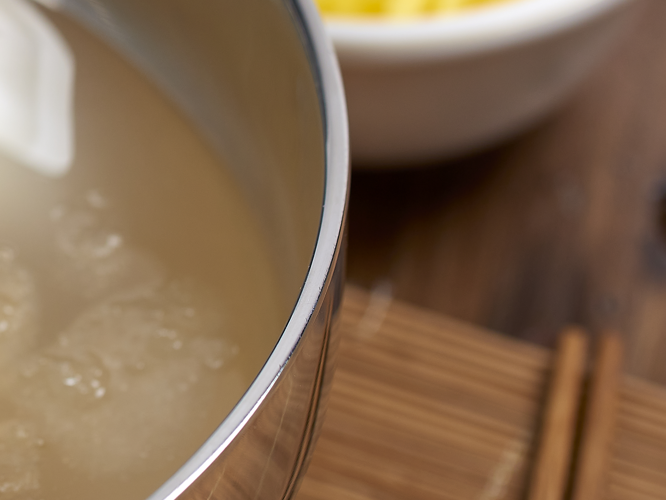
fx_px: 5445
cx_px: -328
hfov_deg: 6.9
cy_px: -15
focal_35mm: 283
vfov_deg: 5.2
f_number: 5
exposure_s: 1/160
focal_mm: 90
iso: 160
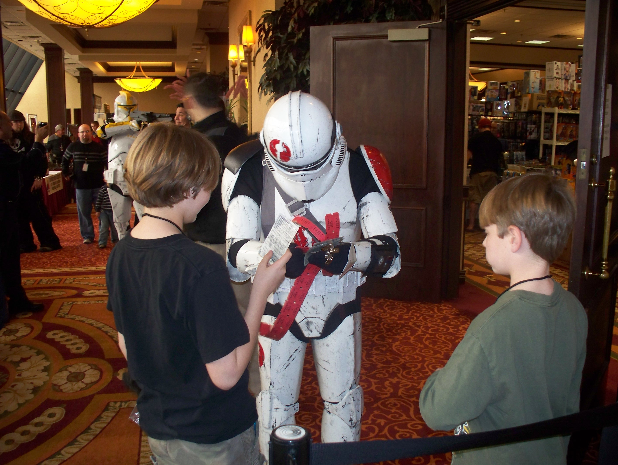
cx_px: 309
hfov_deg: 51.3
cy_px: 232
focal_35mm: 36
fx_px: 643
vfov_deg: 39.7
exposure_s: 1/30
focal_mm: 7.54
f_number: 2.8
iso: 200
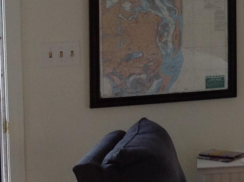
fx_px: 1049
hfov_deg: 12.3
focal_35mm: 149
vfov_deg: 9.9
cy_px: 12
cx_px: 416
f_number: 2.4
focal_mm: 4.28
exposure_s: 1/40
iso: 64
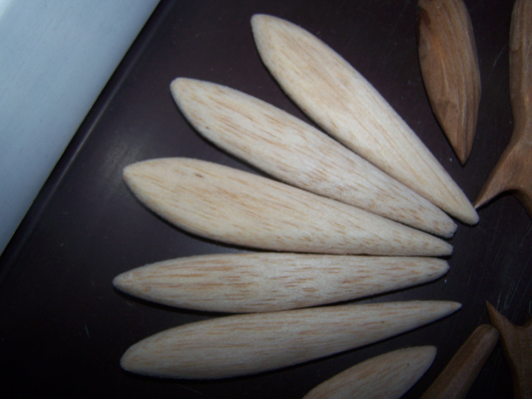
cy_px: 200
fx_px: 584
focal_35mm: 38
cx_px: 266
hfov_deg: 49.0
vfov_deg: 37.7
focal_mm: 6.3
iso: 80
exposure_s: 1/60
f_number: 2.8
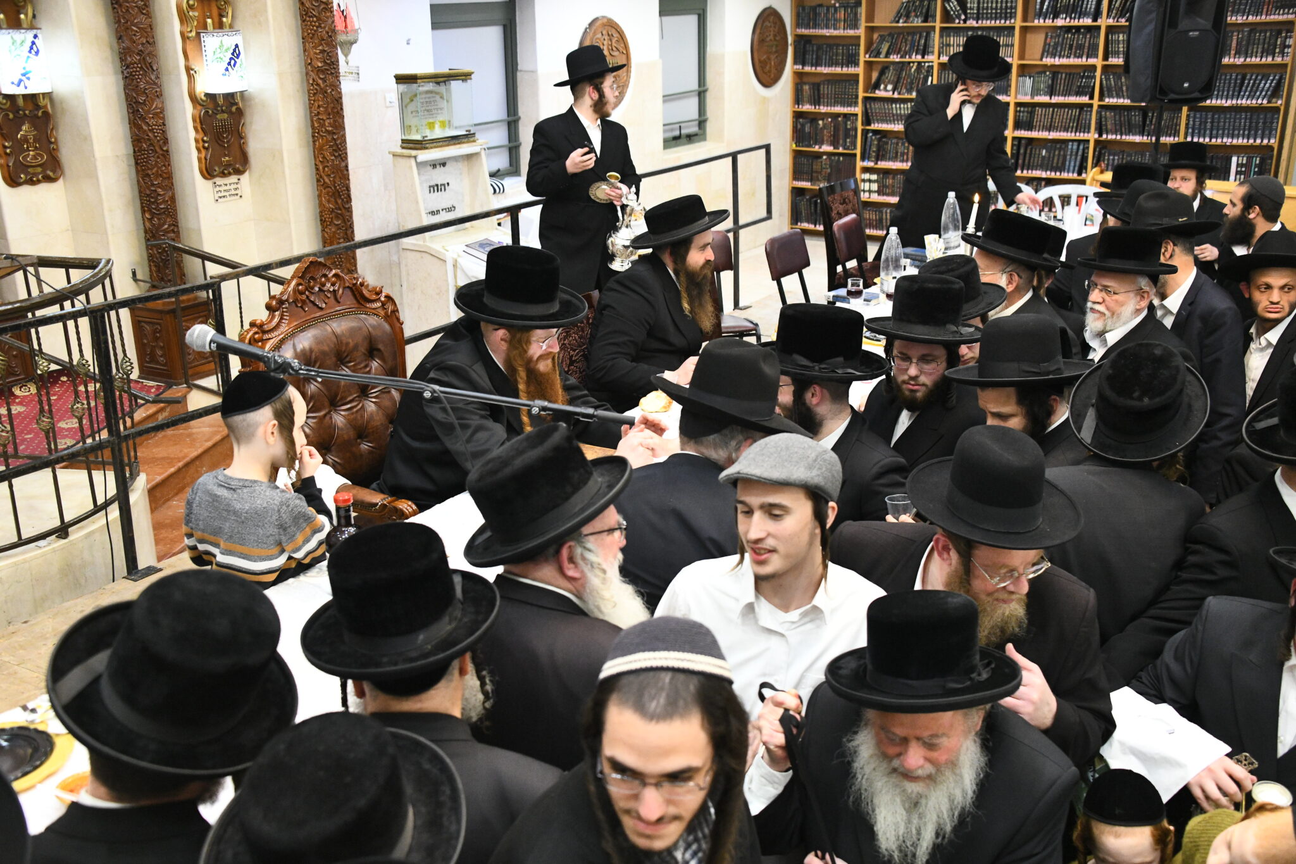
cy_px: 432
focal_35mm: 38
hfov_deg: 50.7
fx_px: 1368
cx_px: 648
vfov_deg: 35.0
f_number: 5
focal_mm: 38
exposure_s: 1/200
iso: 5000
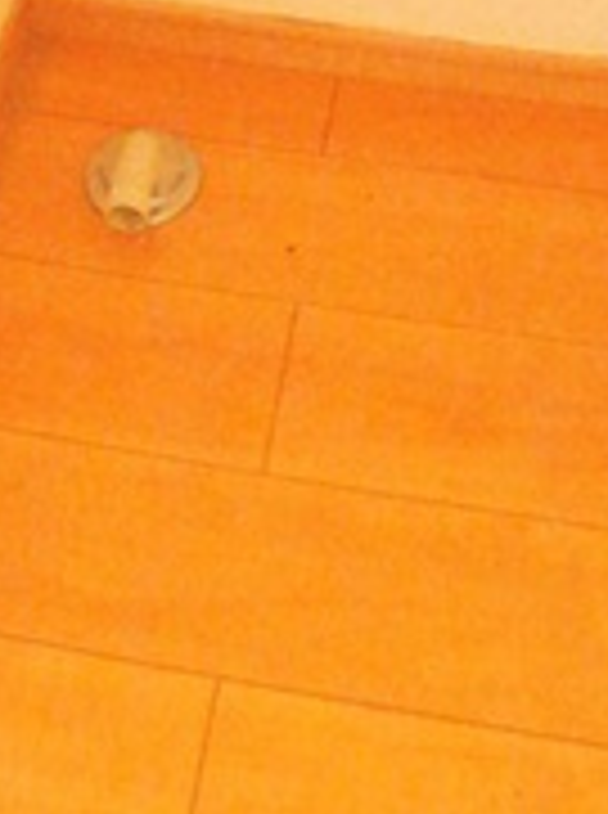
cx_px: 277
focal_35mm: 93
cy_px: -486
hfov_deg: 15.8
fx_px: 2186
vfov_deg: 18.2
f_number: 2
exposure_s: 1/40
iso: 800
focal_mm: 5.1
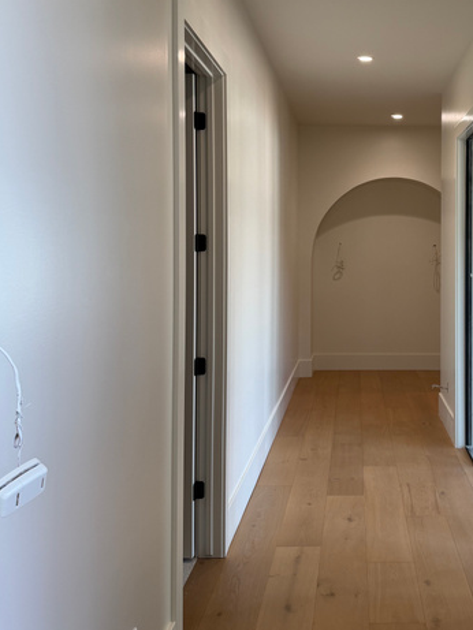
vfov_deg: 46.5
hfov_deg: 34.9
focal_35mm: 40
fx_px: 728
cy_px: 246
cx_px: 375
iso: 125
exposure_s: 1/121
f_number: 1.78
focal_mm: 6.76
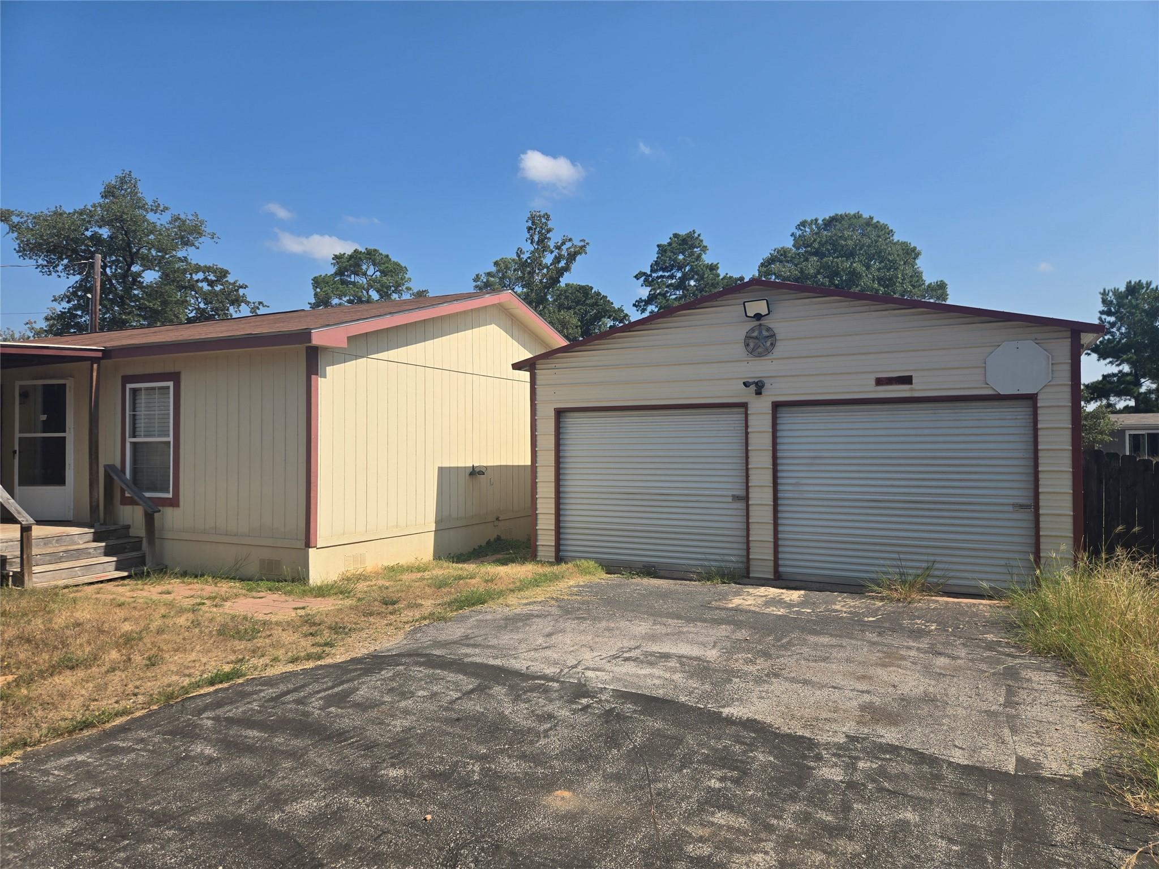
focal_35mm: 23
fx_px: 770
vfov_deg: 58.9
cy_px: 434
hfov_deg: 73.9
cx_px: 580
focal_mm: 5.4
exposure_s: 1/2289
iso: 25
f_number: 1.8
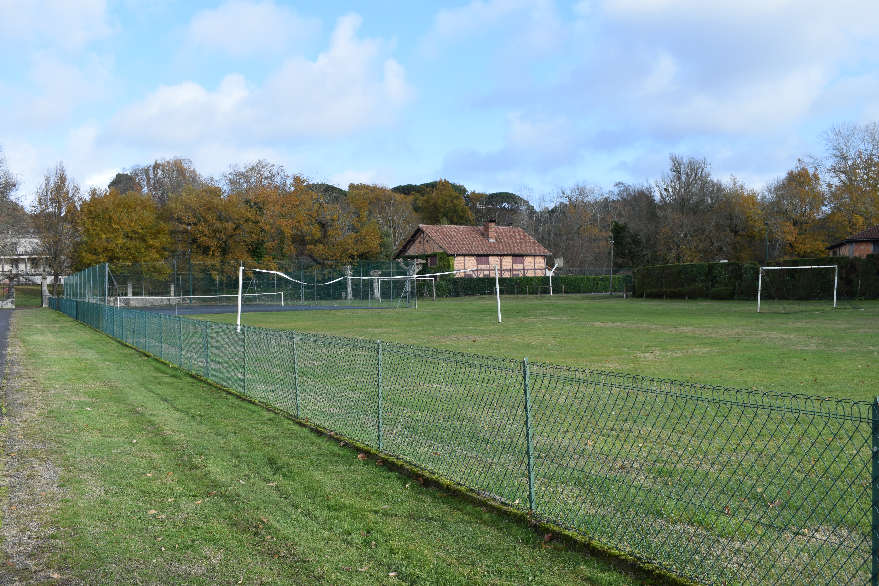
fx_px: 842
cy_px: 293
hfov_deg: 55.1
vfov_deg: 38.4
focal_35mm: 34
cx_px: 440
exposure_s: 1/250
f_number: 8
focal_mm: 23
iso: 200
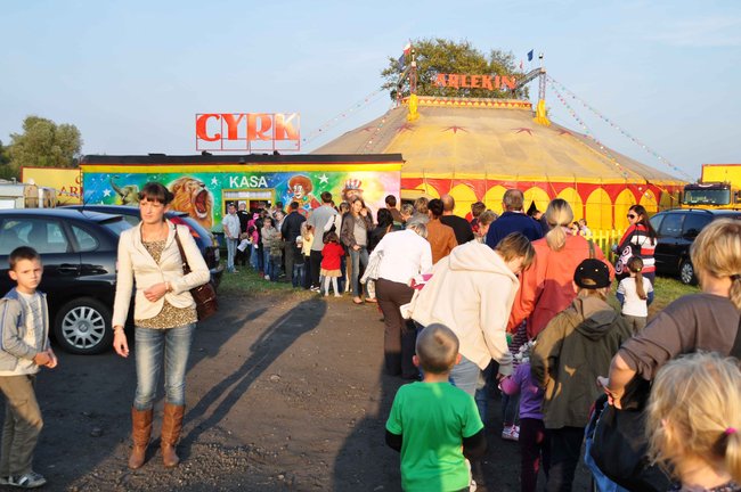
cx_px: 370
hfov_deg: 51.3
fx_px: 771
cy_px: 246
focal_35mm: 38
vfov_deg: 35.4
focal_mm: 25
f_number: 9
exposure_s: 1/160
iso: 200
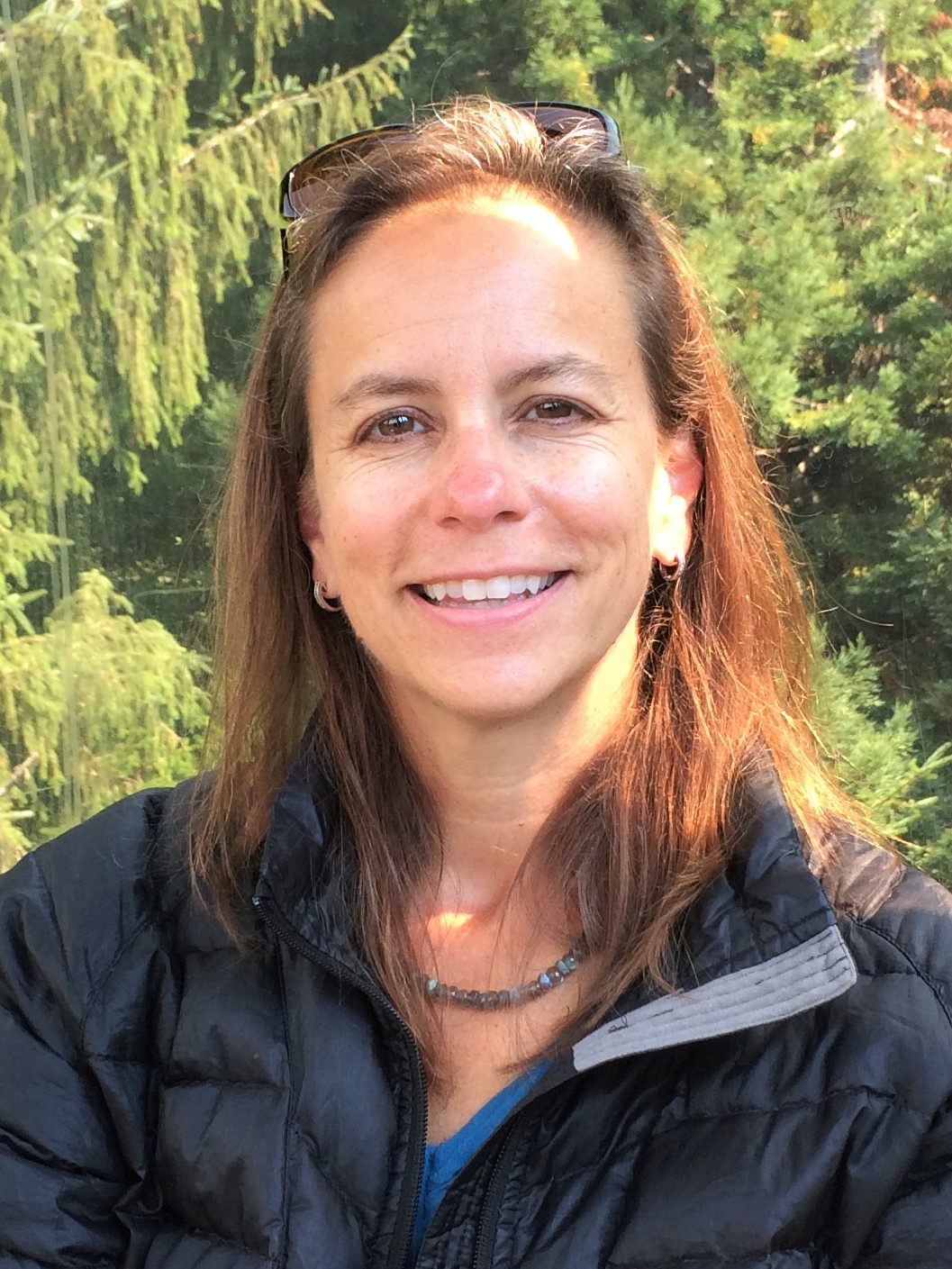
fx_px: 1100
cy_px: 634
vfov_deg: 60.0
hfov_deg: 46.8
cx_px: 476
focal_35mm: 30
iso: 50
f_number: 2.2
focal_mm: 4.12
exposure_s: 1/120
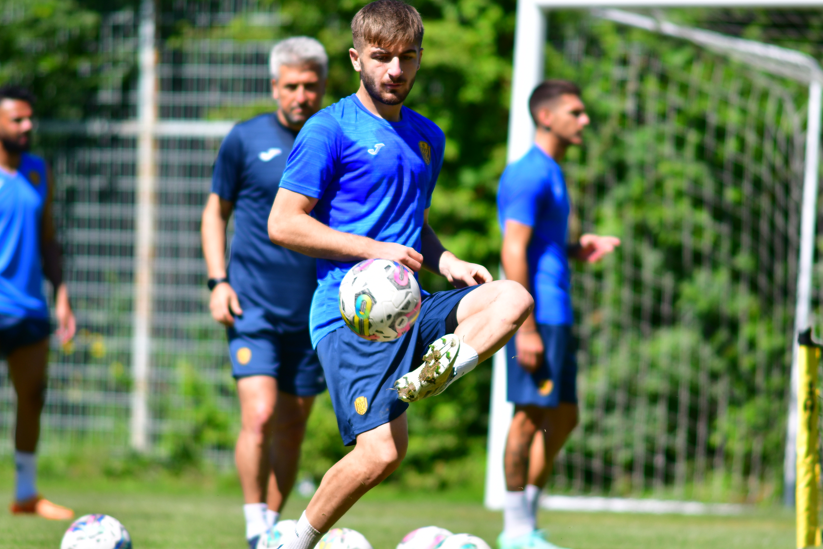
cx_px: 409
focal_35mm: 482
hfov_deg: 4.3
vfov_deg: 2.9
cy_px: 255
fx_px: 11019
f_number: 4
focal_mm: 300
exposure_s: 1/1600
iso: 200
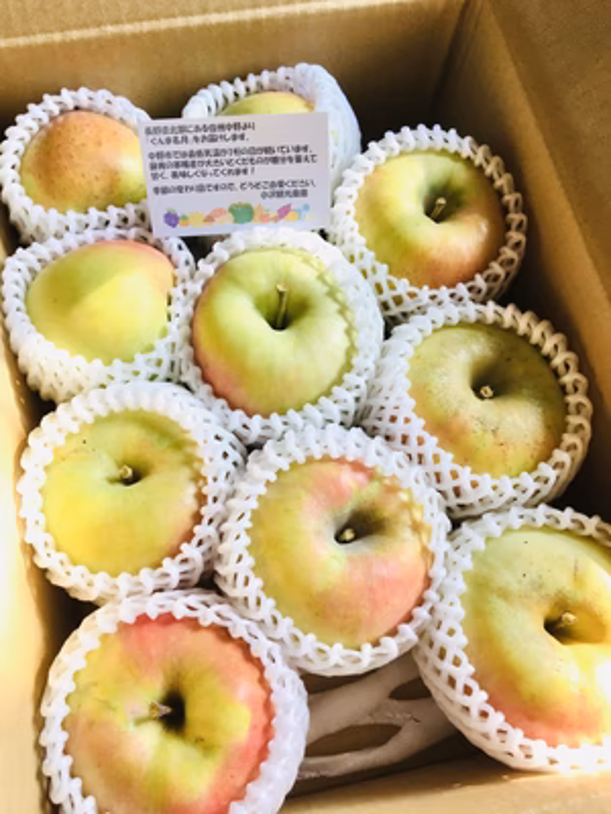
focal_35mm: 29
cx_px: 306
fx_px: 682
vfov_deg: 61.7
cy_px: 407
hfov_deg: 48.2
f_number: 2.2
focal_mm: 4.15
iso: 40
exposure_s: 1/120
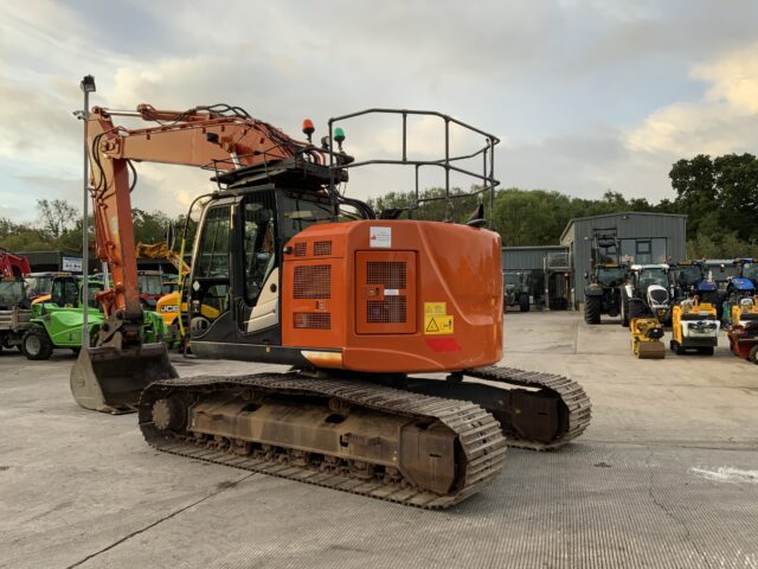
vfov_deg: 48.2
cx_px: 379
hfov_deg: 61.7
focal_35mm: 29
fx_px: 635
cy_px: 284
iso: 16
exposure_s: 1/247
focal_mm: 3
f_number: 1.8
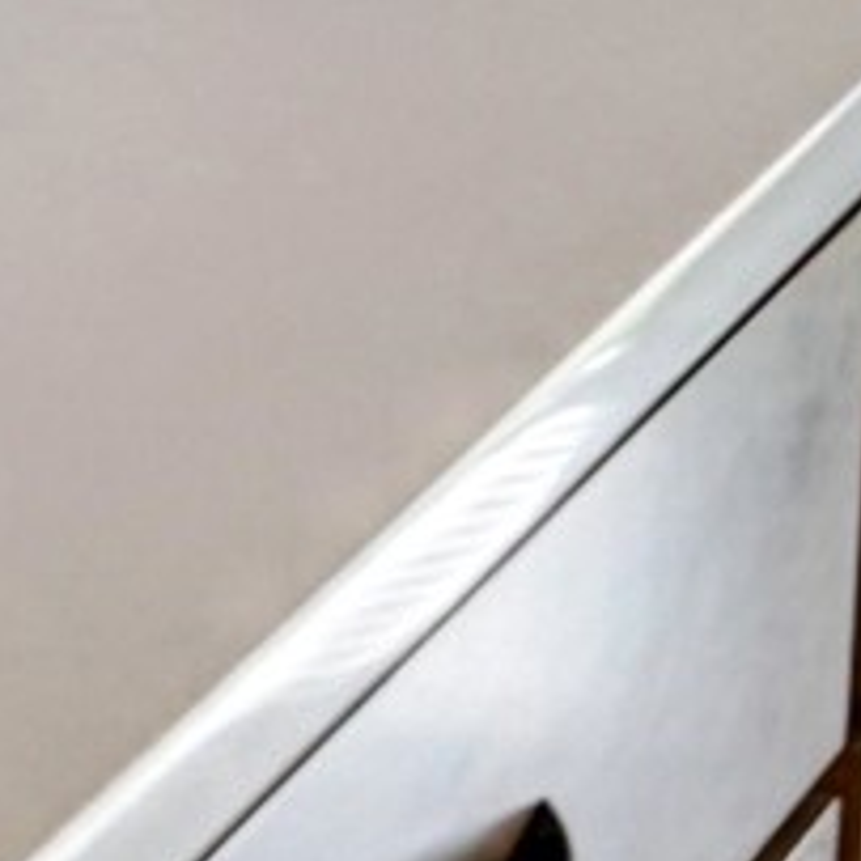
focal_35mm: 251
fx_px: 7051
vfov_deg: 7.0
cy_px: 687
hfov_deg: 5.6
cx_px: -3100
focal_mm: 27.5
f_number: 8
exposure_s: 1/25
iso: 400
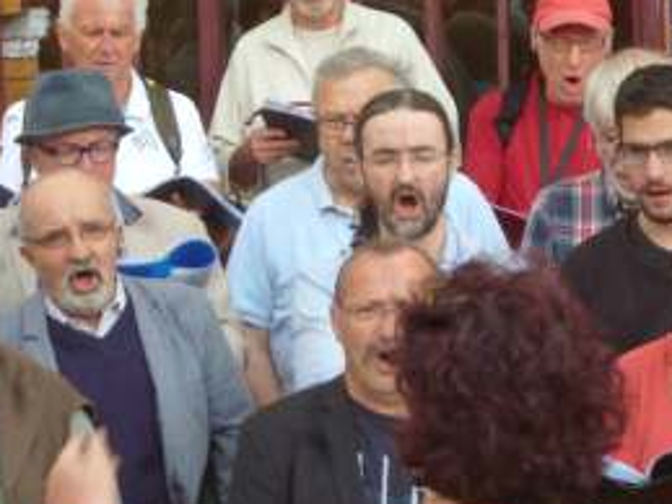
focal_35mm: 184
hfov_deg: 10.7
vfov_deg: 8.1
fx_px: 3570
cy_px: 246
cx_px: 489
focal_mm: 20
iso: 400
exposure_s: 1/80
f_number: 6.5
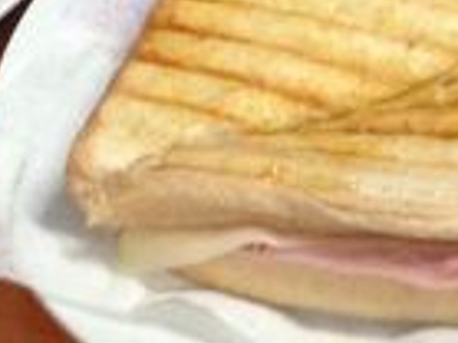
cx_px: 346
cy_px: -384
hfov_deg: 12.8
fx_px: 2036
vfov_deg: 9.0
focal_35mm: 154
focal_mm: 4.12
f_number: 2.4
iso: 320
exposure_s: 1/20
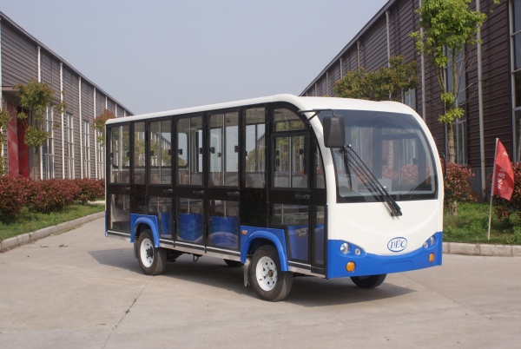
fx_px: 652
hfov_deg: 43.5
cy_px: 174
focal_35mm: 45
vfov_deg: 30.0
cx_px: 260
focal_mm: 30
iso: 100
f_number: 11
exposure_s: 1/125
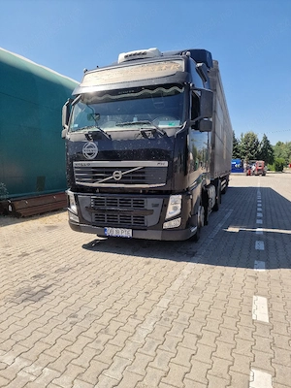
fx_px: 258
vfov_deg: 73.9
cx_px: 146
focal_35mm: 23
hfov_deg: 58.9
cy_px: 194
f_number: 1.8
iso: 50
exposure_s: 1/769
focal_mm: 6.4
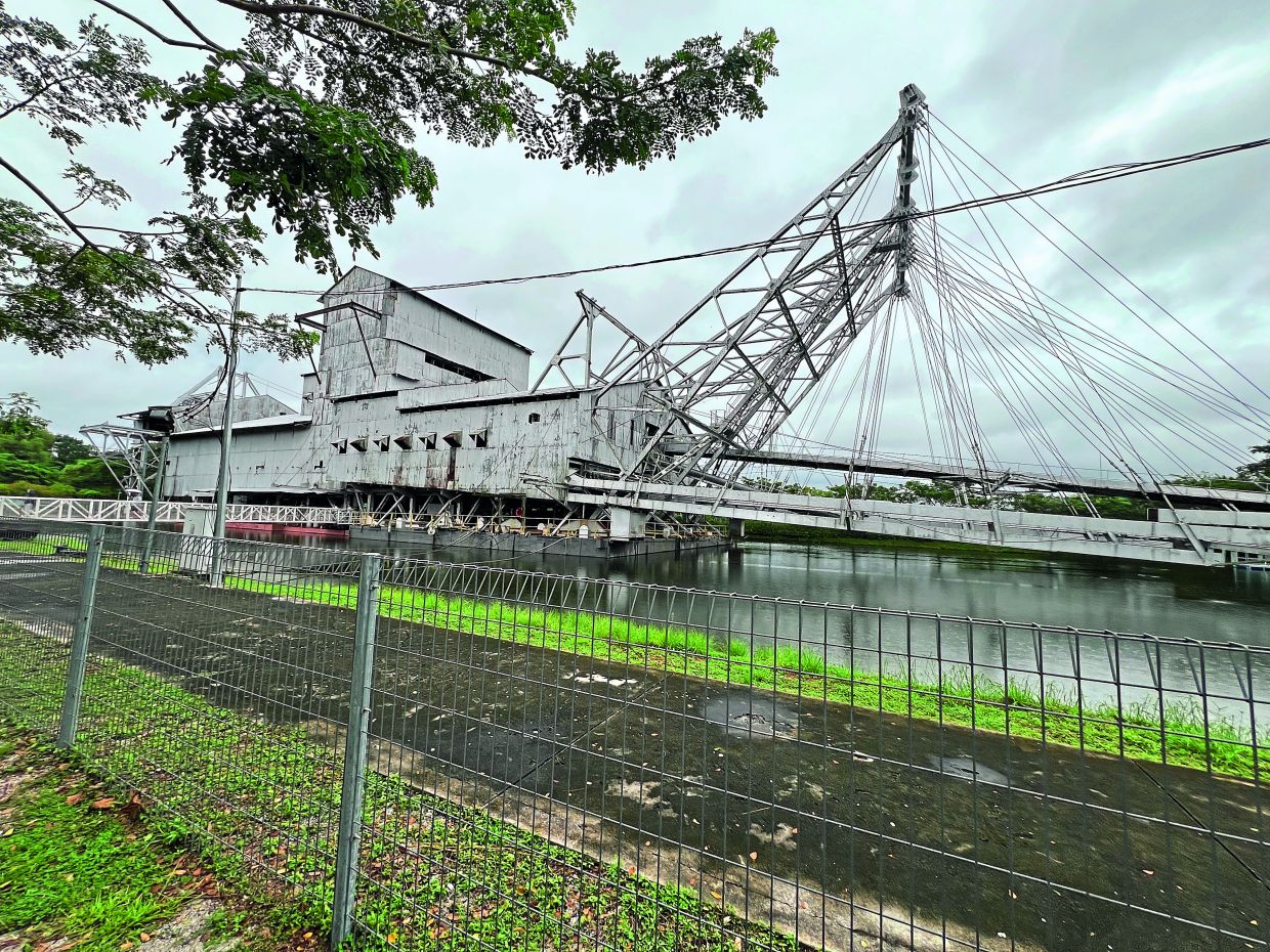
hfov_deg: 106.2
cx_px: 635
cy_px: 476
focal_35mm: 13
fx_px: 477
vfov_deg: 89.9
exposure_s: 1/263
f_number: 1.8
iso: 32
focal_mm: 1.57
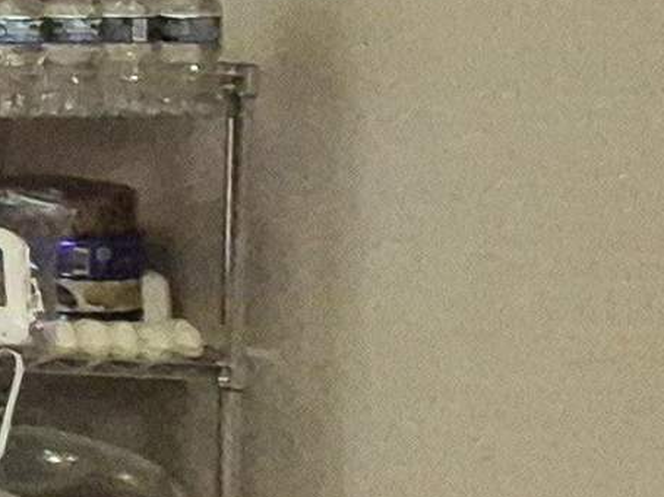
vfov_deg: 16.4
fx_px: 1687
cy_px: 3
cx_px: -1524
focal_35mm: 88
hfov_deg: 10.3
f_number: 2.2
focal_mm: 1.74
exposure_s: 1/60.2
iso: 500
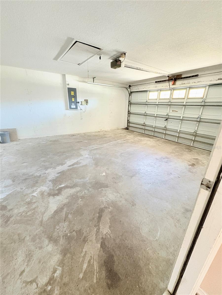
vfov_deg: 102.1
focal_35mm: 14
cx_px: 111
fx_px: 120
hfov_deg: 85.7
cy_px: 148
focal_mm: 2.22
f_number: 2.2
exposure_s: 1/60
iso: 640
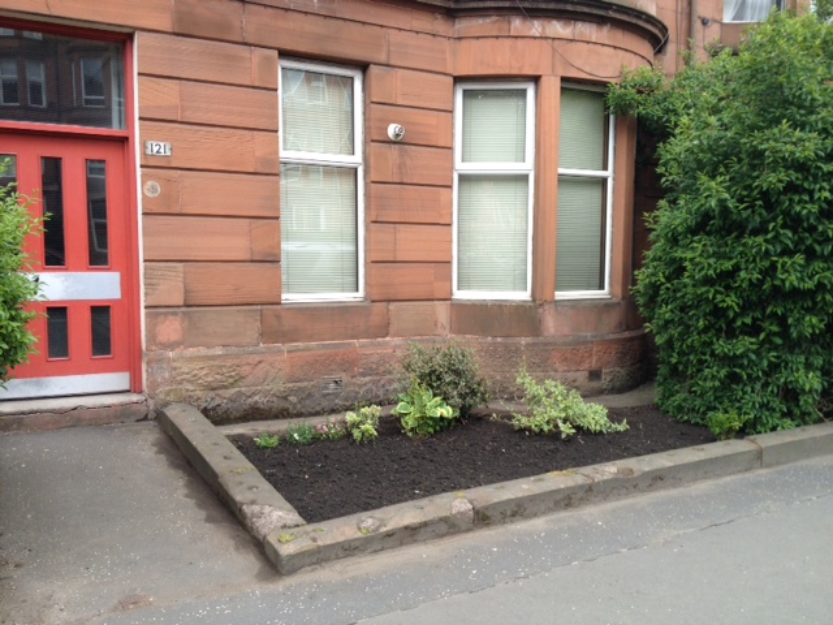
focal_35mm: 35
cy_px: 312
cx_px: 416
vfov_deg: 40.7
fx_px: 842
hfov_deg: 52.6
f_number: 2.4
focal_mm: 4.28
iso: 64
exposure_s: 1/229
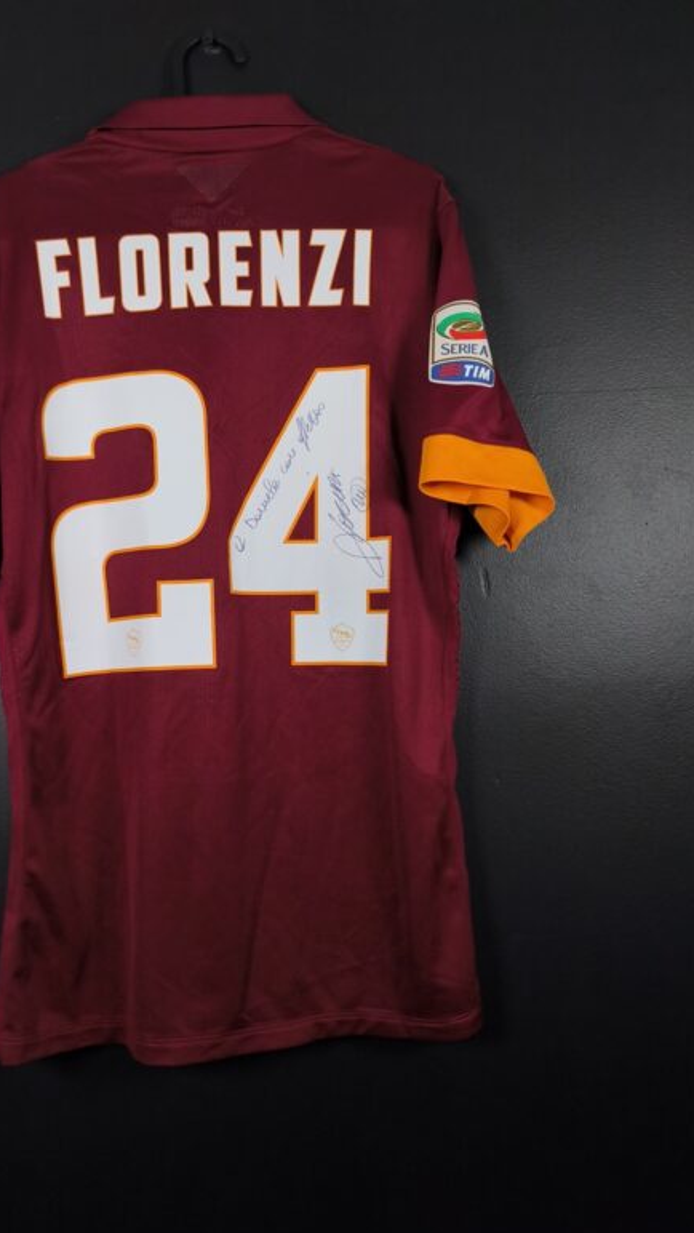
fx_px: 850
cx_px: 232
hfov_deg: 43.8
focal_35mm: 26
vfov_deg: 71.9
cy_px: 638
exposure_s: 1/160
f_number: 1.6
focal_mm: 6.57
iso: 400
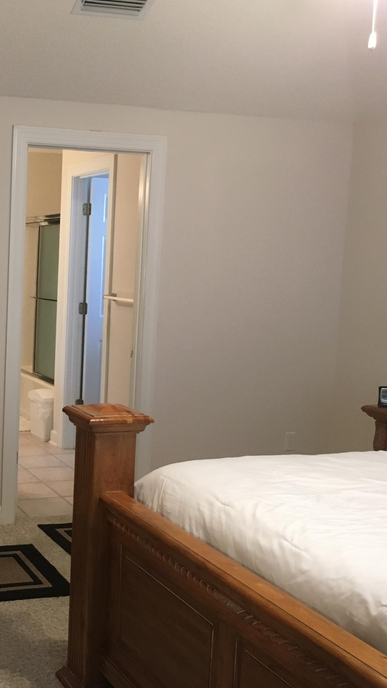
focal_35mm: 43
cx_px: -22
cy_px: 343
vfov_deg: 47.4
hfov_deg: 25.9
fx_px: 784
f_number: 2.2
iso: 160
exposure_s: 1/30
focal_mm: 4.15
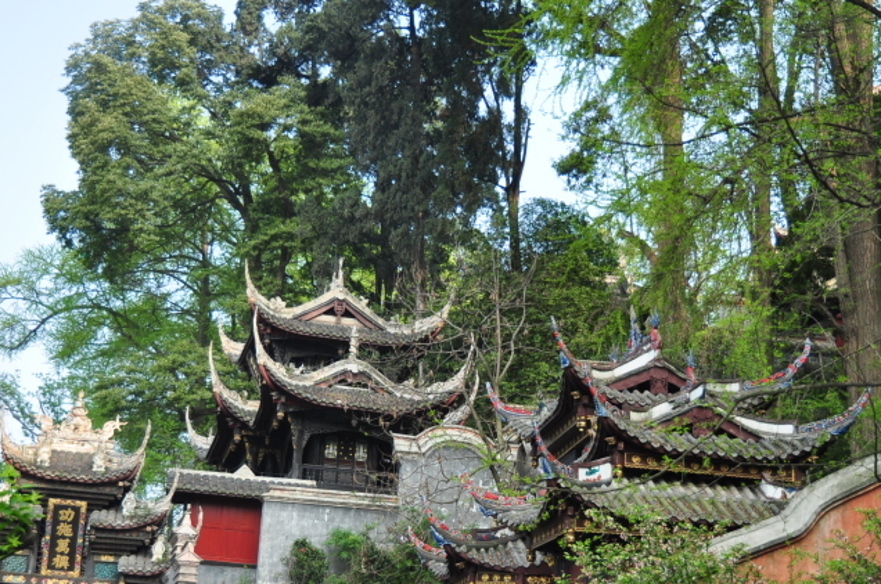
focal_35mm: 58
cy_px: 448
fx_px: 1417
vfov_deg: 23.0
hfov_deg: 34.5
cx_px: 471
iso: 200
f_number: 4.5
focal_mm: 24
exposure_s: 1/320
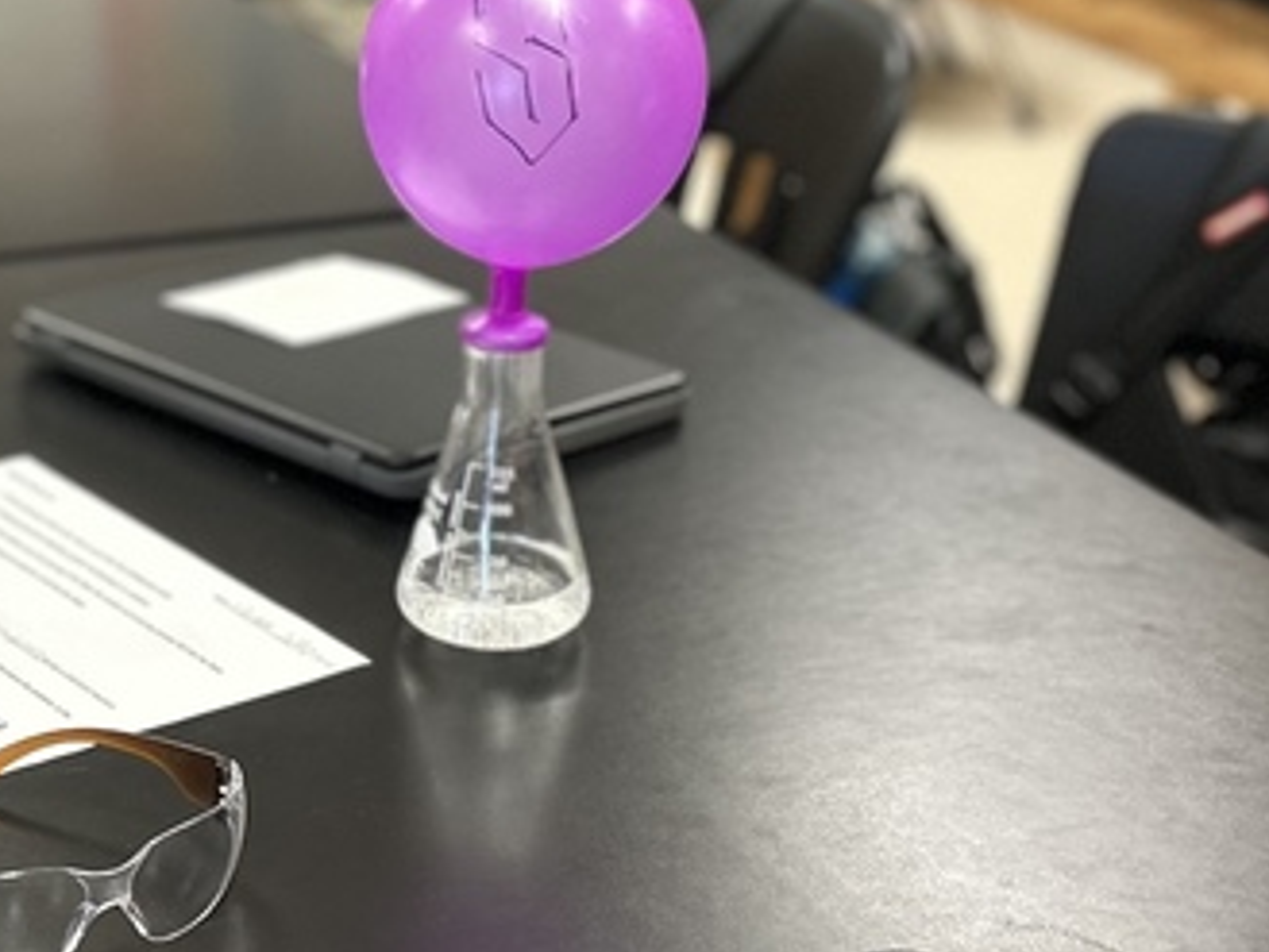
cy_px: 220
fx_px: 2970
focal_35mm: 81
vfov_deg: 18.1
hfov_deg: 24.0
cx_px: 436
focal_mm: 5.7
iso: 250
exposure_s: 1/60
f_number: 1.5
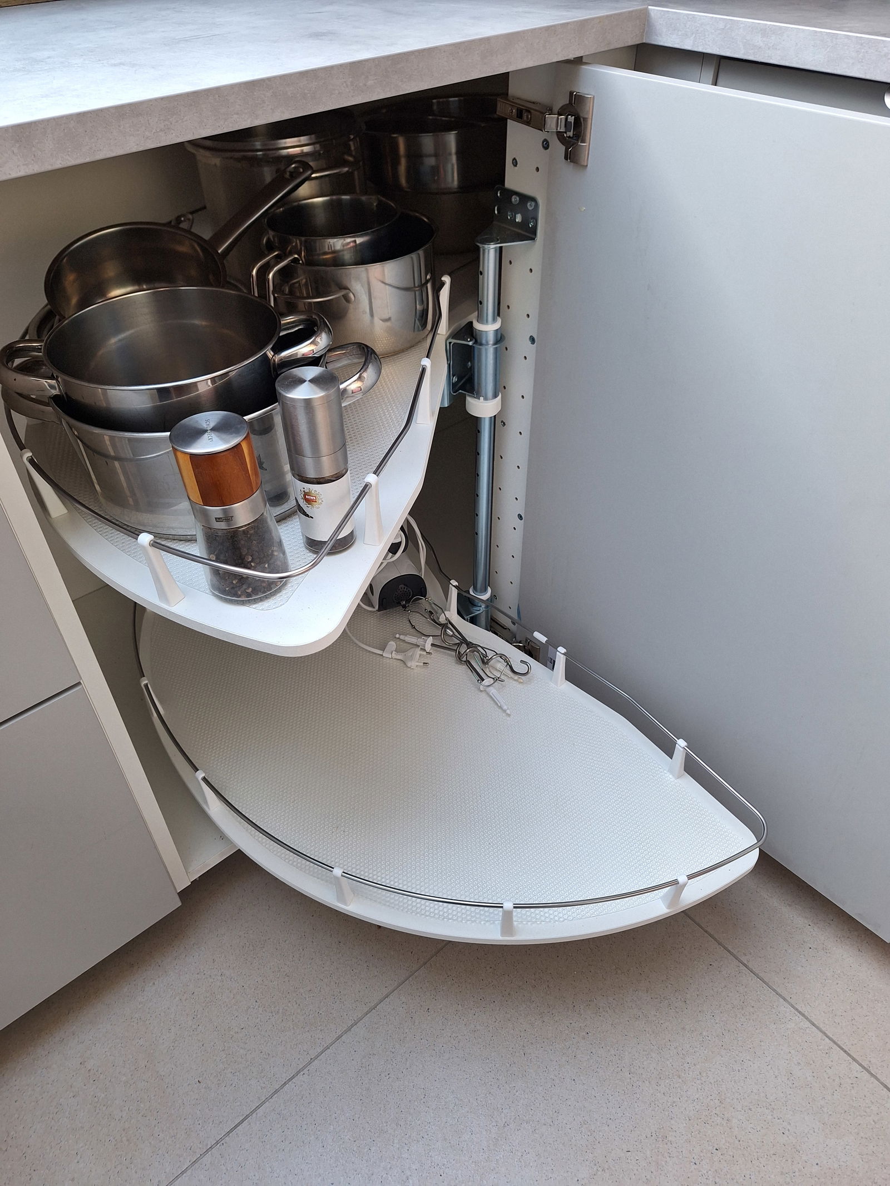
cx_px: 445
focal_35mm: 23
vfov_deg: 73.9
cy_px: 593
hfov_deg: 58.9
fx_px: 788
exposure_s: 1/50
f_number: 1.8
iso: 160
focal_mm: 5.54
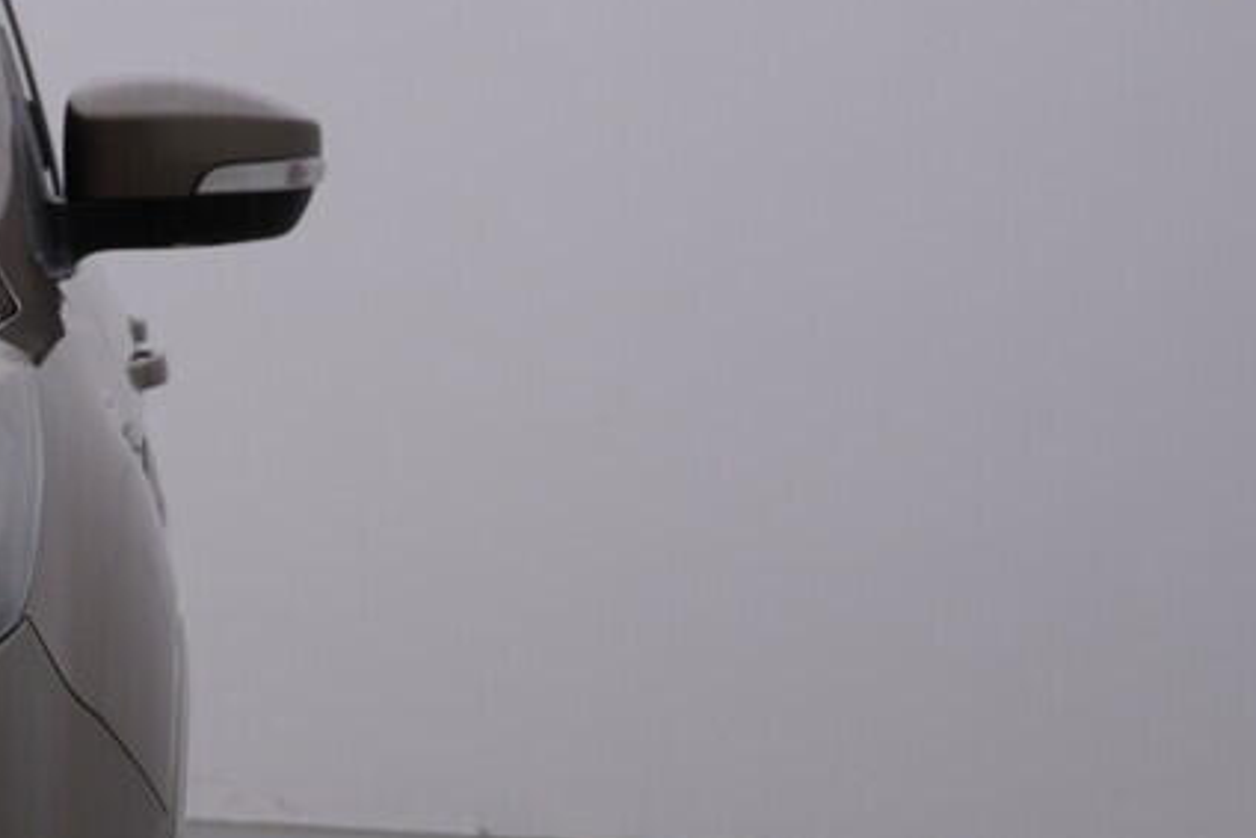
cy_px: 851
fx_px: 3036
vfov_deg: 15.4
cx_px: 166
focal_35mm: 87
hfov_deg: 22.9
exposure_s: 1/125
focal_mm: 24
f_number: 5.6
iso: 125
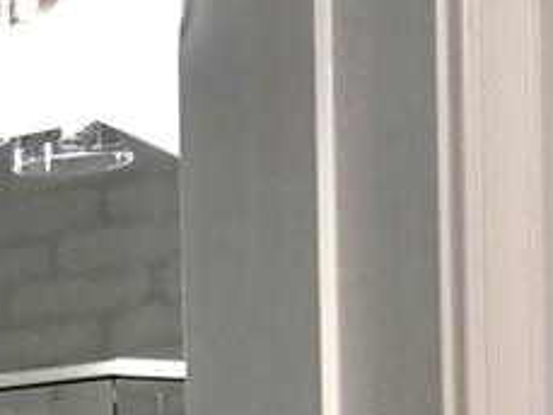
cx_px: -541
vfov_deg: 11.3
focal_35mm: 125
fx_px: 1998
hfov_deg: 13.6
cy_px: 673
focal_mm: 3.99
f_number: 1.8
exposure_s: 1/120
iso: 40
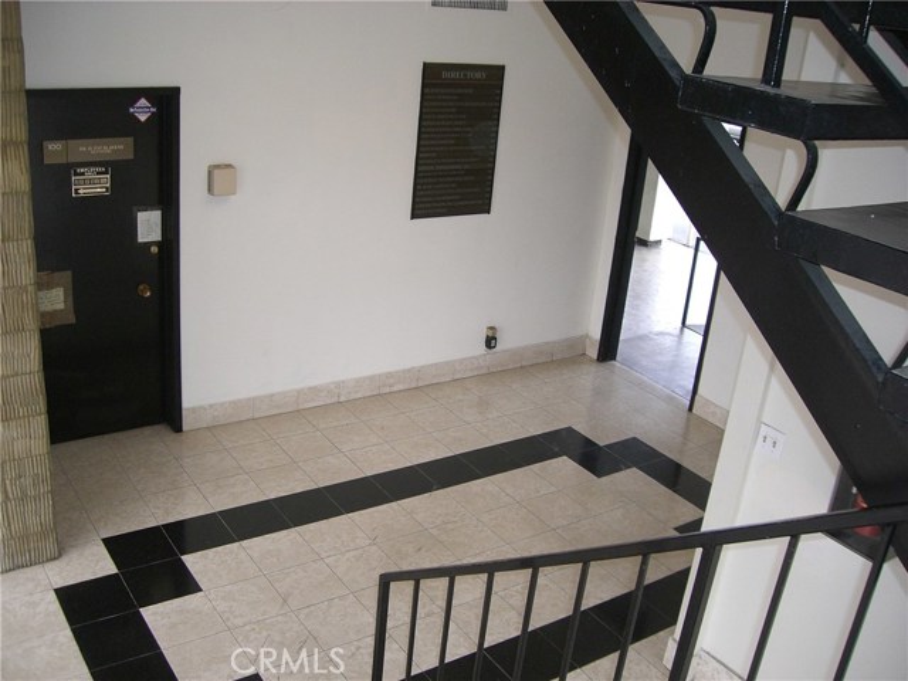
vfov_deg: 37.7
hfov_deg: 49.0
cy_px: 340
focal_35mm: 38
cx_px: 454
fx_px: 997
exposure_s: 1/160
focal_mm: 6.2
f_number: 2.7
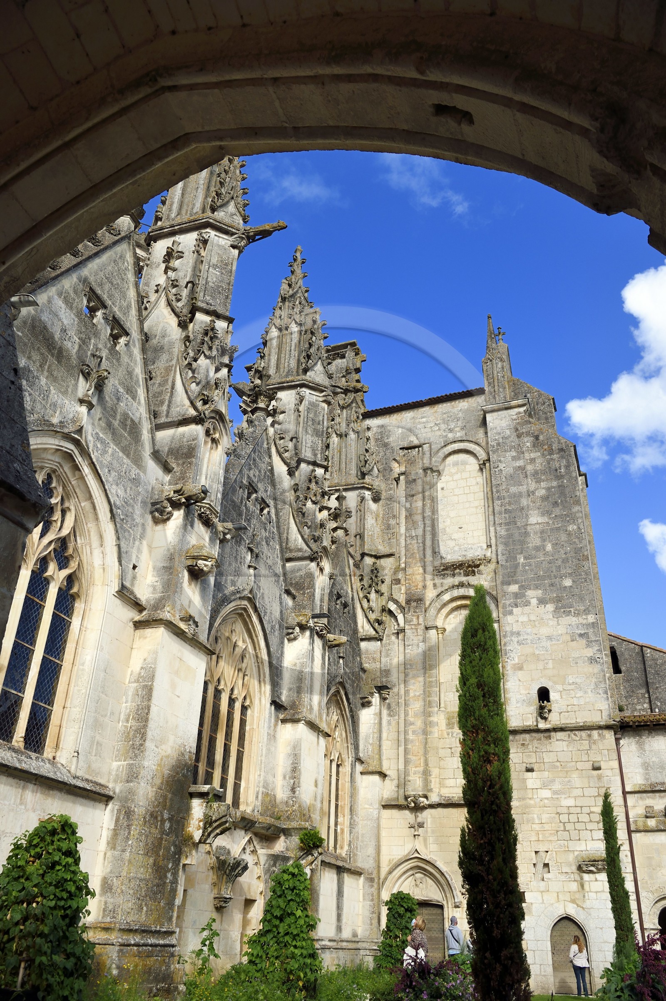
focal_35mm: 28
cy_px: 500
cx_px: 333
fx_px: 778
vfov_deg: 65.5
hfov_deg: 46.4
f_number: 9
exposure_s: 1/400
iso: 200
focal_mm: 28
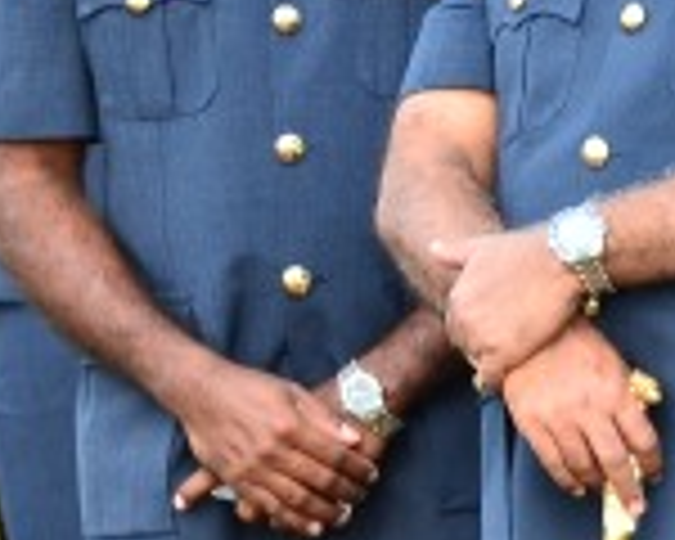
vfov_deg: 1.5
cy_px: -313
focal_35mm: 1037
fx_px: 20714
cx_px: 963
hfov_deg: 1.9
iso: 200
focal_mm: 185
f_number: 5.6
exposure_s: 1/250
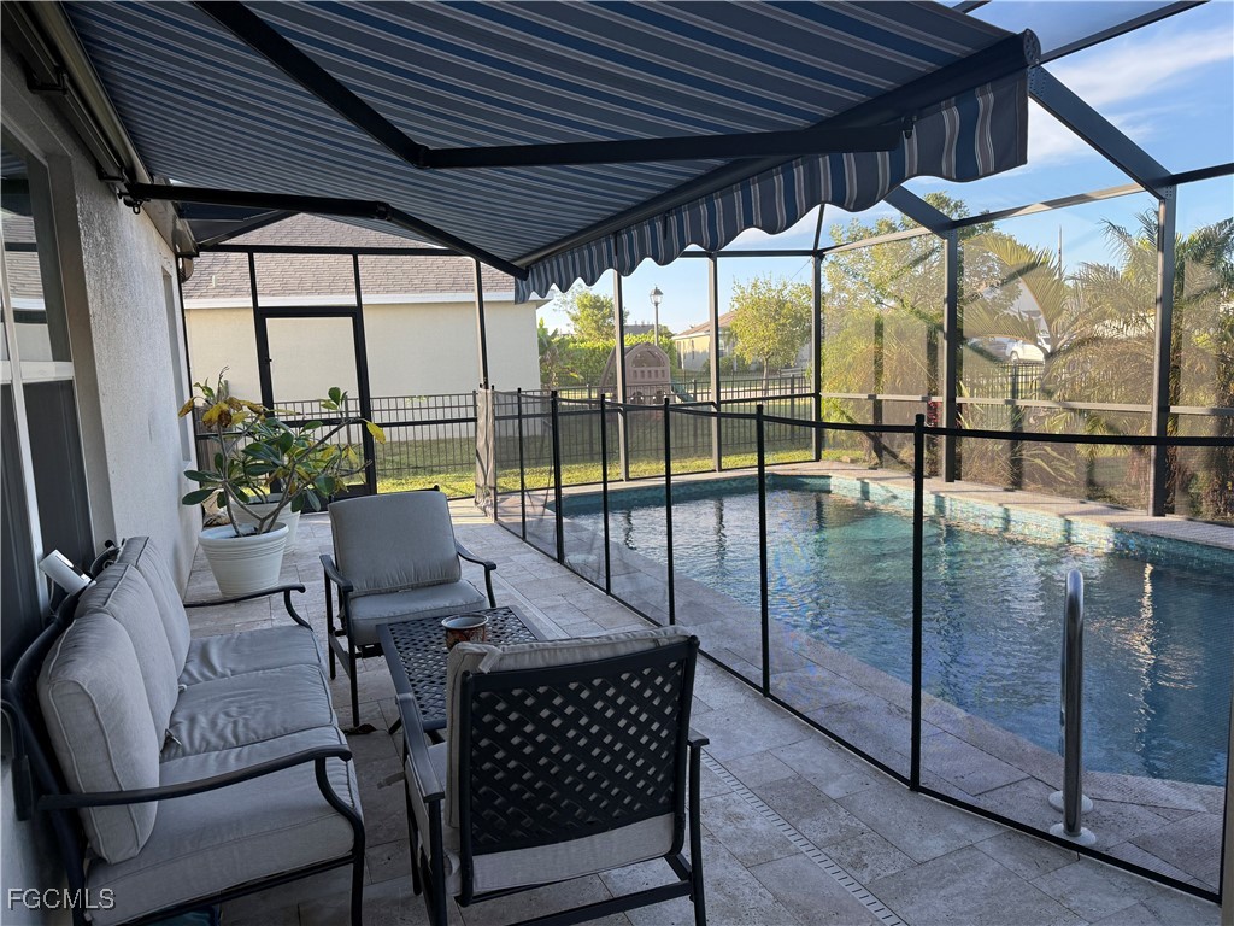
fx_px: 856
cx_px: 617
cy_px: 463
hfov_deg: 71.6
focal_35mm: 24
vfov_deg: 56.8
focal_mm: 6.76
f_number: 1.78
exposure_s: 1/589
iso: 100
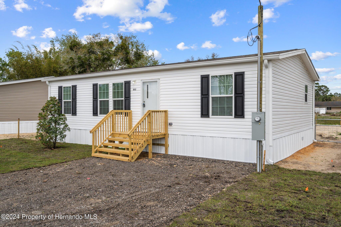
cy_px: 114
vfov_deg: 43.6
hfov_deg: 61.9
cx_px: 170
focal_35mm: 30
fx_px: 284
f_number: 8
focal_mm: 30
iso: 320
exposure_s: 1/200
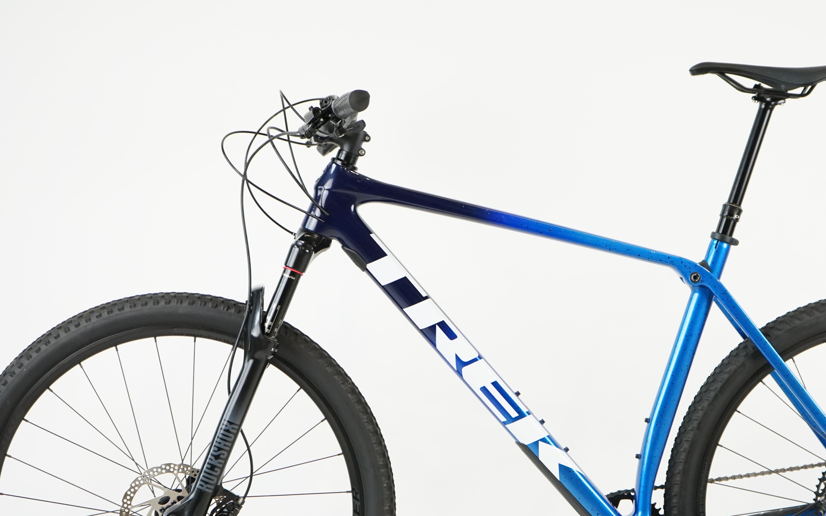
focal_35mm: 88
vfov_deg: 14.8
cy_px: 347
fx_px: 1981
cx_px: 515
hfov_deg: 23.5
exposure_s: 1/200
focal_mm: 62
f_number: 5.6
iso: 2000
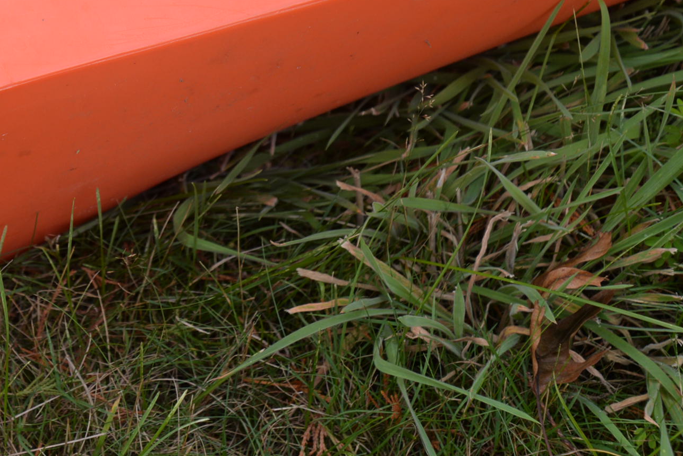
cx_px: 25
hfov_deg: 13.3
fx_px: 2885
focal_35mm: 152
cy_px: -39
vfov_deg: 9.0
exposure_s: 1/320
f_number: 4.5
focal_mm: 65
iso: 400
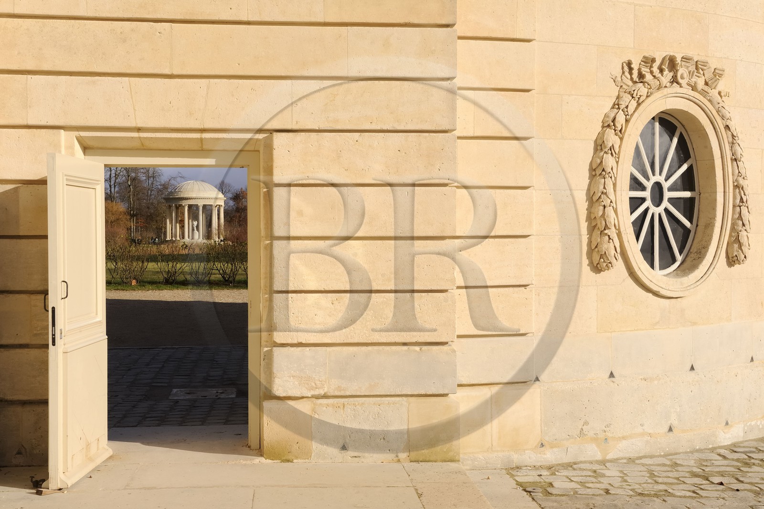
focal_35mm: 48
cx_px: 382
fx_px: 1018
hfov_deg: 41.1
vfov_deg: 28.1
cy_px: 254
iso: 200
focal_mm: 48
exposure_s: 1/125
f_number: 16
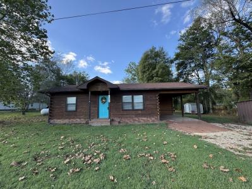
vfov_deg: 85.8
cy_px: 94
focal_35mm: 14
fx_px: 102
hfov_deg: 102.0
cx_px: 126
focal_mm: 2.22
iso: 40
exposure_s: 1/273
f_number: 2.2
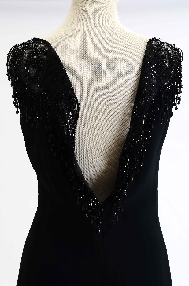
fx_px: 498
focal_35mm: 63
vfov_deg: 32.0
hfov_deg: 21.5
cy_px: 143
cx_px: 94
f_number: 8
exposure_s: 1/60
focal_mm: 42
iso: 160
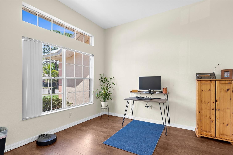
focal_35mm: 17
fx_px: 110
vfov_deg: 70.3
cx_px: 121
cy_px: 82
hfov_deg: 93.3
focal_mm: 16
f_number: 8
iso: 400
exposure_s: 1/250
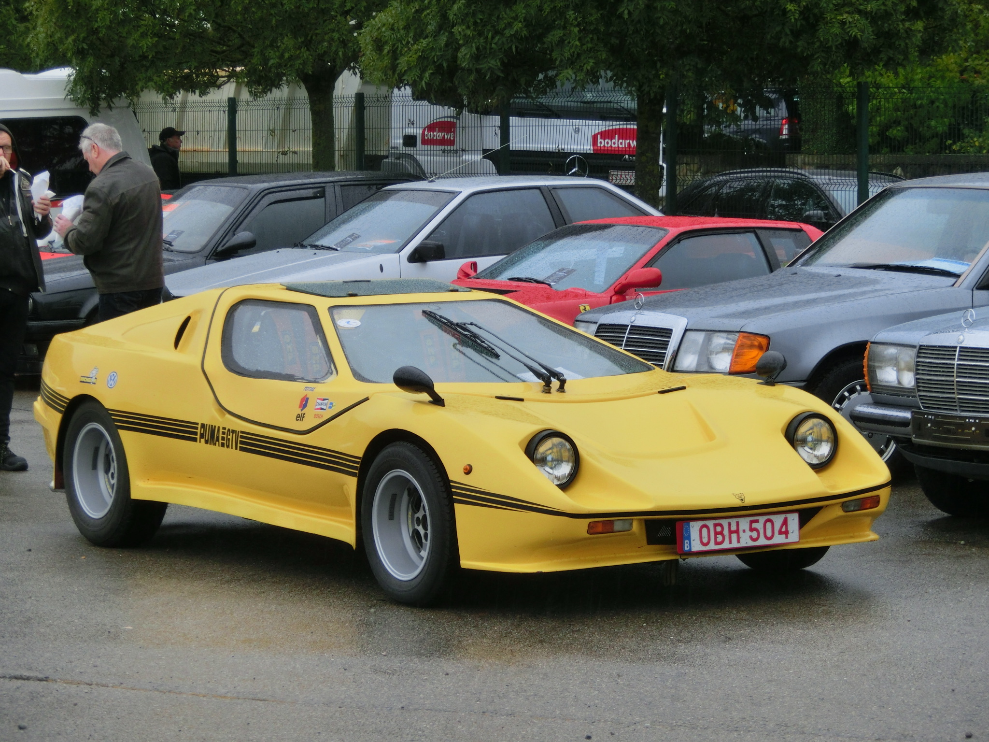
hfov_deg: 16.0
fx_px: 3514
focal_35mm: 123
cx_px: 494
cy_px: 371
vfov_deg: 12.0
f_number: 5.5
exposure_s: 1/100
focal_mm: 21.79
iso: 80
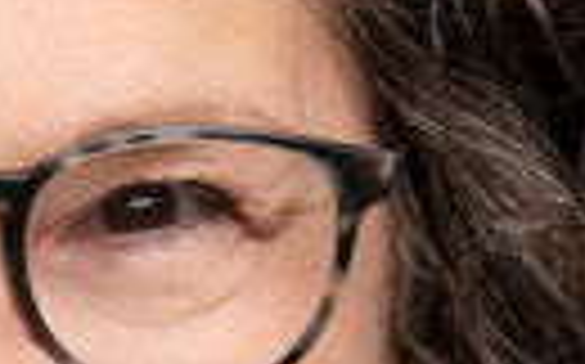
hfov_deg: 3.5
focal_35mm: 604
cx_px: -54
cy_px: 645
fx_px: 9621
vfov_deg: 2.2
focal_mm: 75
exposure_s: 1/200
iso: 50
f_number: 5
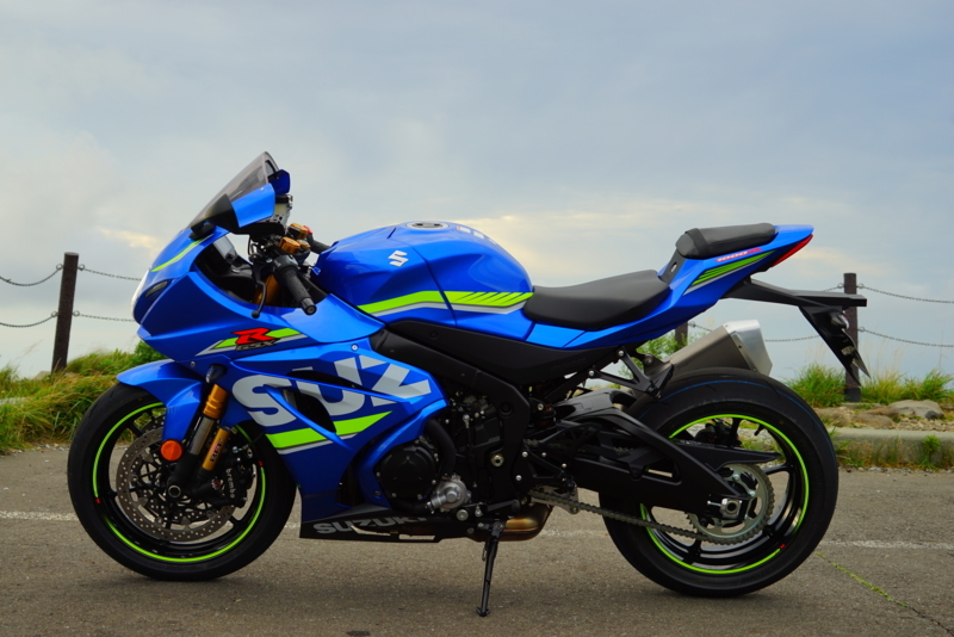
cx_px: 477
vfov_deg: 29.3
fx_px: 1219
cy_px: 318
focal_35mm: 46
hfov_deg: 42.7
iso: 100
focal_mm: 46
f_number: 6.3
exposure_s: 1/80
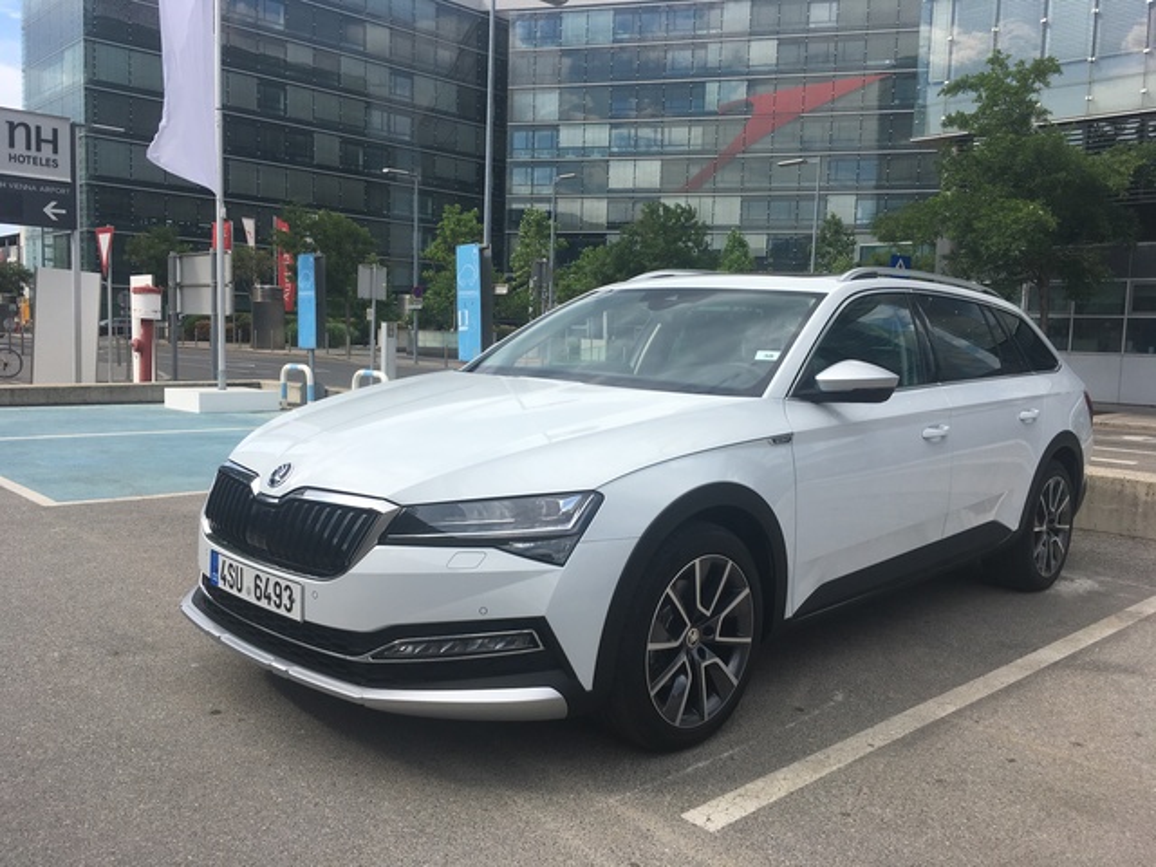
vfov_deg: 48.2
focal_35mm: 29
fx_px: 968
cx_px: 578
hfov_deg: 61.7
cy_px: 434
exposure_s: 1/1451
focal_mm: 4.15
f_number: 2.2
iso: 25
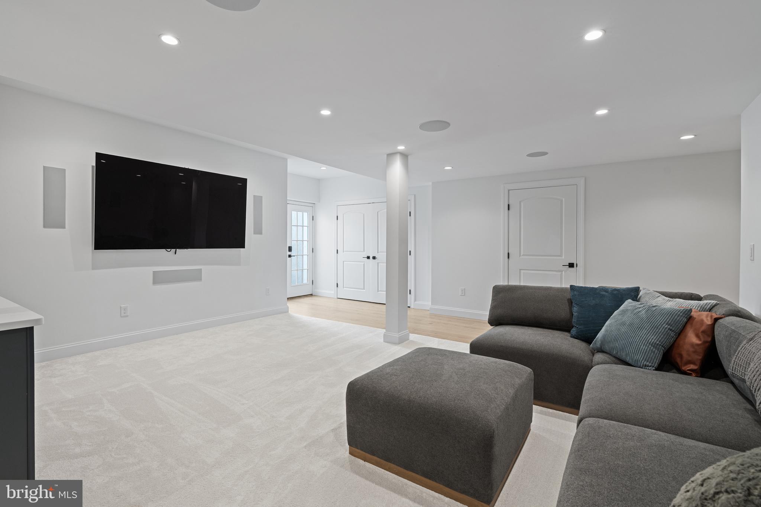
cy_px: 254
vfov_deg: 73.7
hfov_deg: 96.7
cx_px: 380
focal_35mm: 16
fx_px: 338
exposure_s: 1/4
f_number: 8
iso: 400
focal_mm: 16
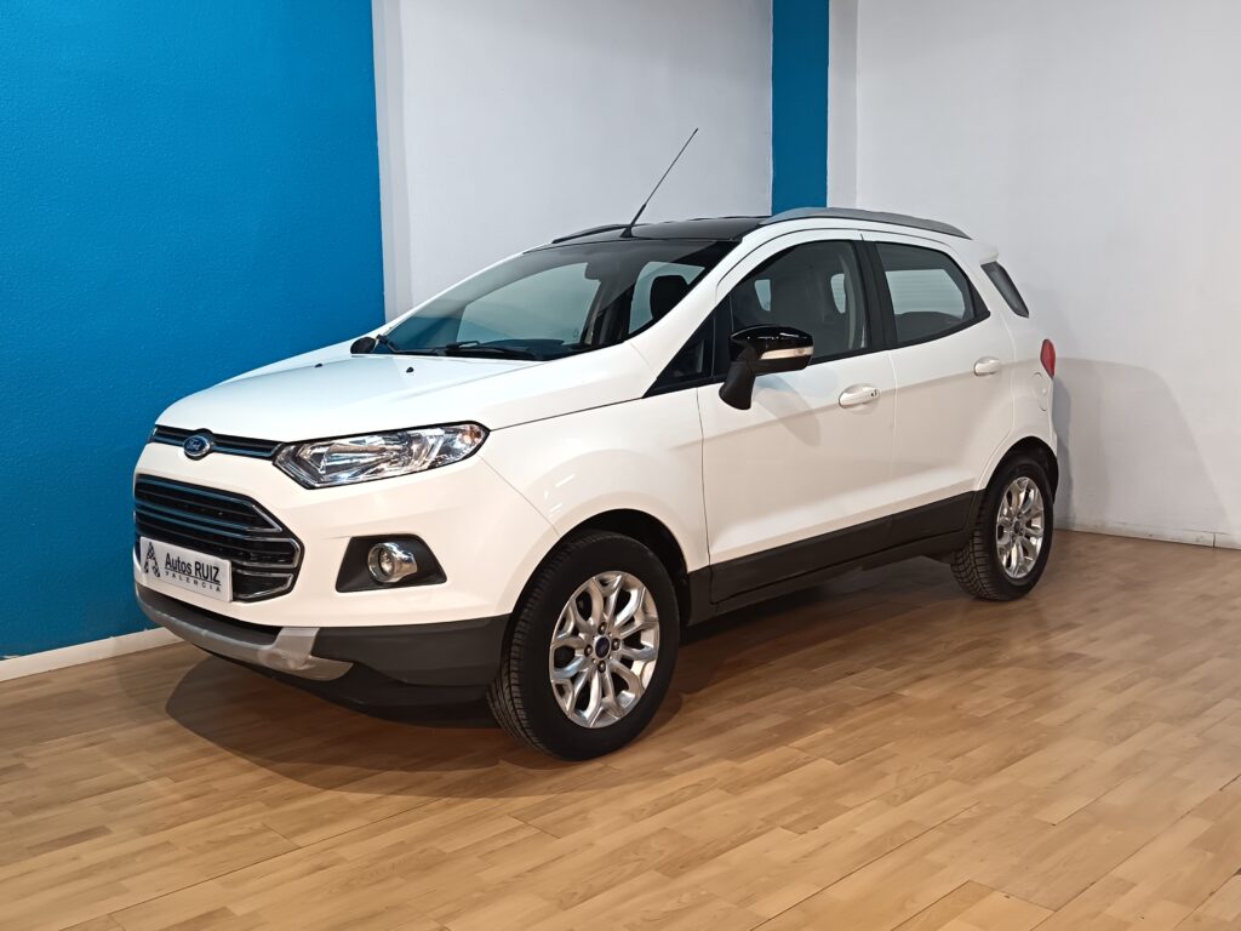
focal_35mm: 33
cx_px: 620
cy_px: 466
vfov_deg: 42.9
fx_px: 1183
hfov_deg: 55.4
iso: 882
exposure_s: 1/33.3
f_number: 1.75
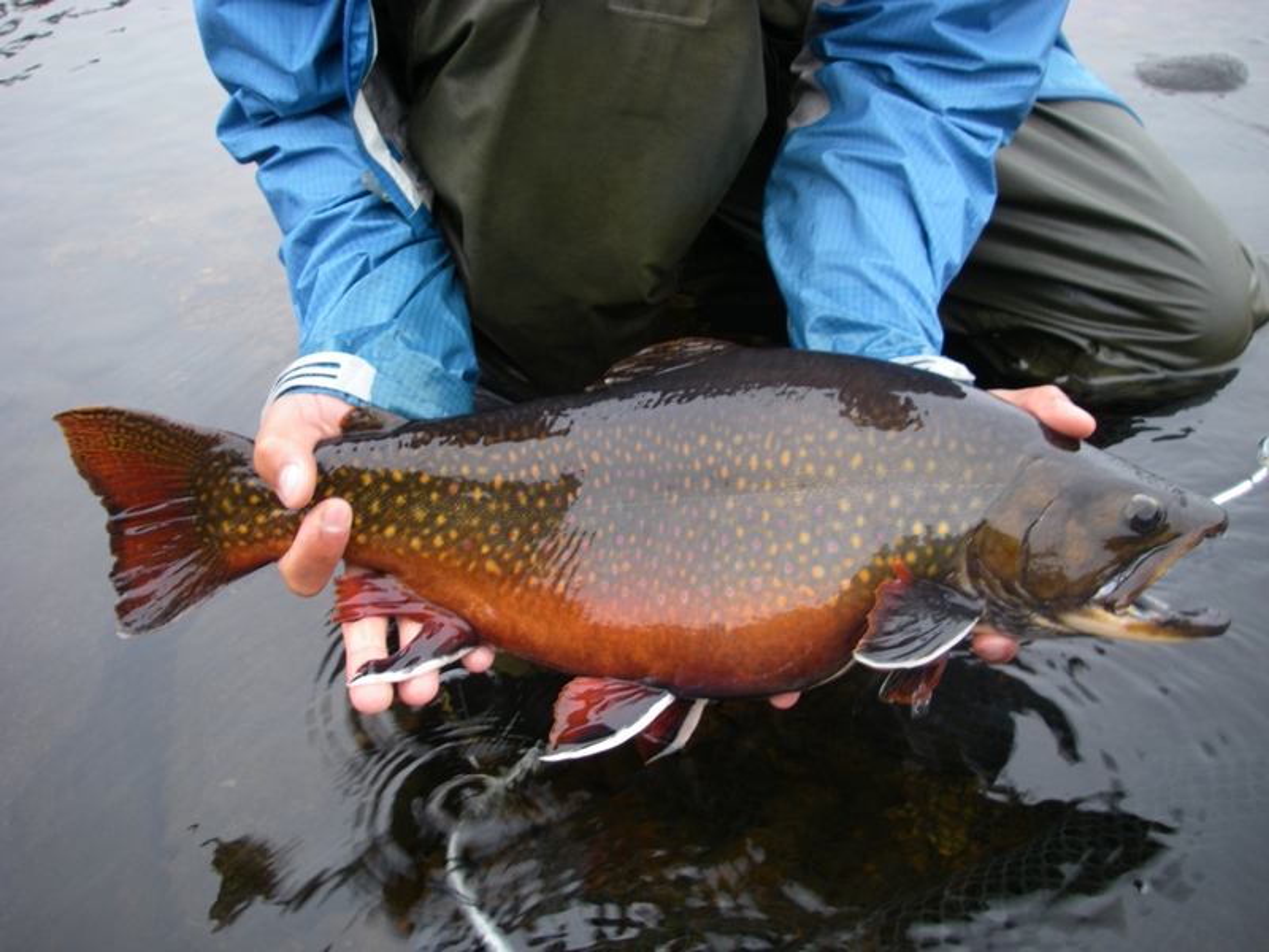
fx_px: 1393
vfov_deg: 37.7
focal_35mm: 38
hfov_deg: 49.0
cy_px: 476
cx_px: 634
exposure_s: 1/50
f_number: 3.3
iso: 64
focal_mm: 6.3
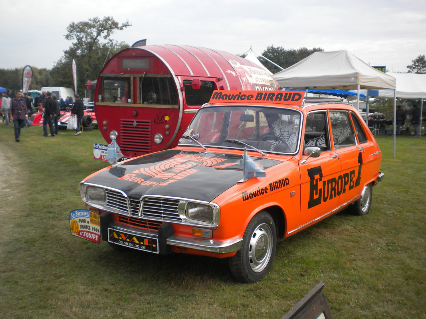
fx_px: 505
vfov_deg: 35.1
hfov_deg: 45.8
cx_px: 213
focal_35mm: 41
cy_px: 160
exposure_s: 1/248
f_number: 4.9
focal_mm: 7.4
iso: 80
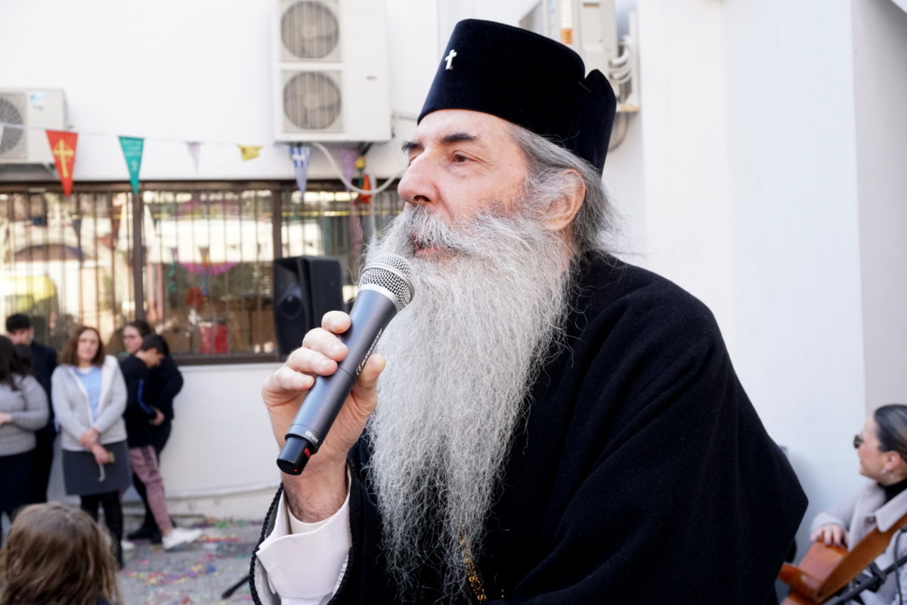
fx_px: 1171
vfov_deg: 28.9
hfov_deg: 42.3
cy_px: 302
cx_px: 454
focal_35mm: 46
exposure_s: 1/320
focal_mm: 31
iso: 1250
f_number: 8
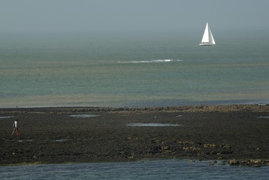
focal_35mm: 288
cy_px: 89
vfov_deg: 4.8
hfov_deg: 7.2
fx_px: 2148
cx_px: 130
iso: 100
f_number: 9
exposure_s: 1/160
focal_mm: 175
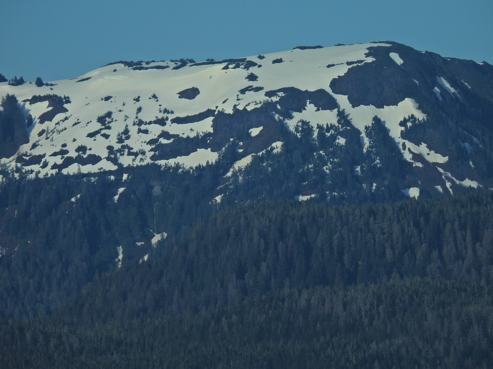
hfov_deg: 2.5
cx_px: 246
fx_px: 11394
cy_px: 184
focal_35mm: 800
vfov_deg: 1.9
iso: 100
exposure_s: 1/1000
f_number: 5.6
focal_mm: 143
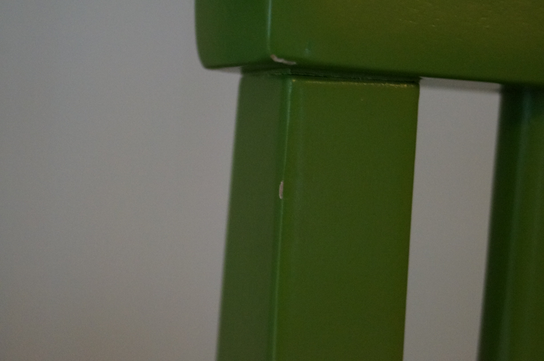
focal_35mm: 82
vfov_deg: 16.5
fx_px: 1245
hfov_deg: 24.7
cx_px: 272
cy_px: 180
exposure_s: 1/50
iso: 3200
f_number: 5.6
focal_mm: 55
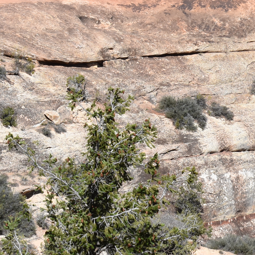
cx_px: 434
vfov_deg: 5.6
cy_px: -9
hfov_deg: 5.6
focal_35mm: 310
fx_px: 2584
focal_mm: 70
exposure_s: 1/800
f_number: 14
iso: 640
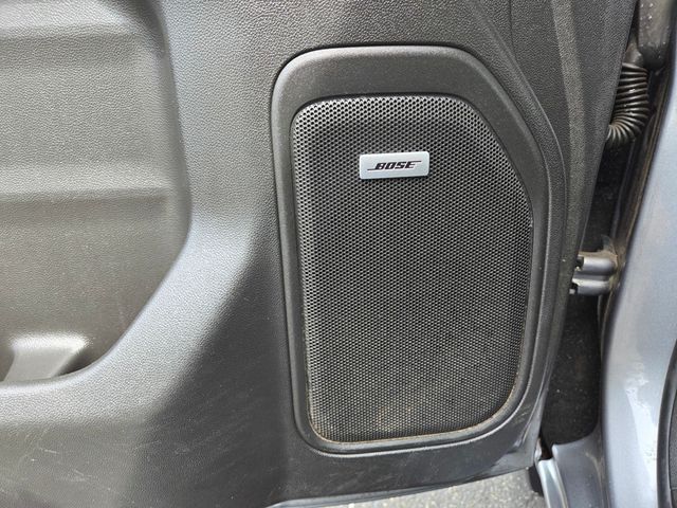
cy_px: 254
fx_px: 450
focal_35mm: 23
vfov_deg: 58.9
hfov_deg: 73.9
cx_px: 338
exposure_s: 1/180
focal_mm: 5.4
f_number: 1.8
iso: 80
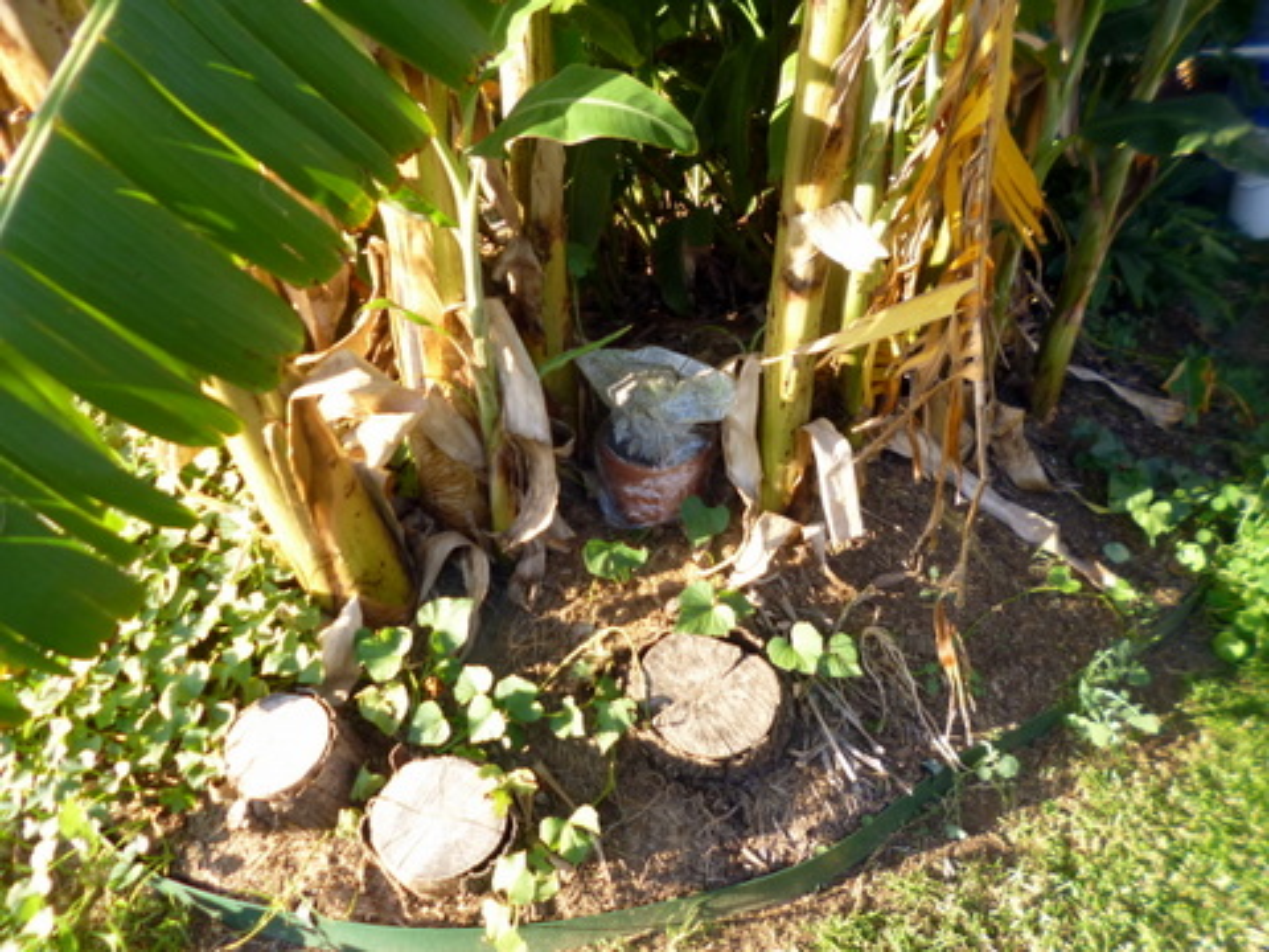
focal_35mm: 24
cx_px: 634
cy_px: 476
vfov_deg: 56.8
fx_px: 880
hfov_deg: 71.6
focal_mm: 4.3
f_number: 2.5
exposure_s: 1/125
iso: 100
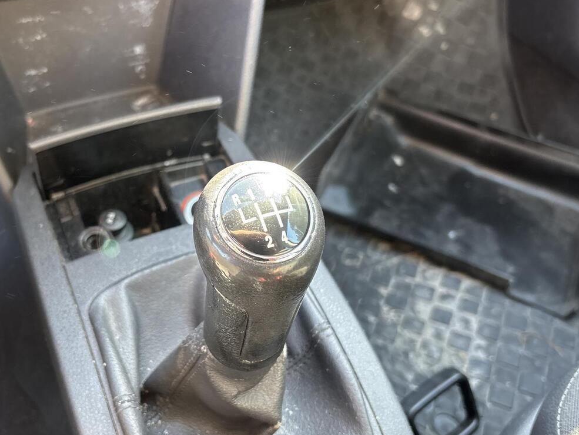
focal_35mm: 38
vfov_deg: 37.7
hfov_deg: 48.2
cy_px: 220
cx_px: 198
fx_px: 636
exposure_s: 1/60
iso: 200
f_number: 1.6
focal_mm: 5.96
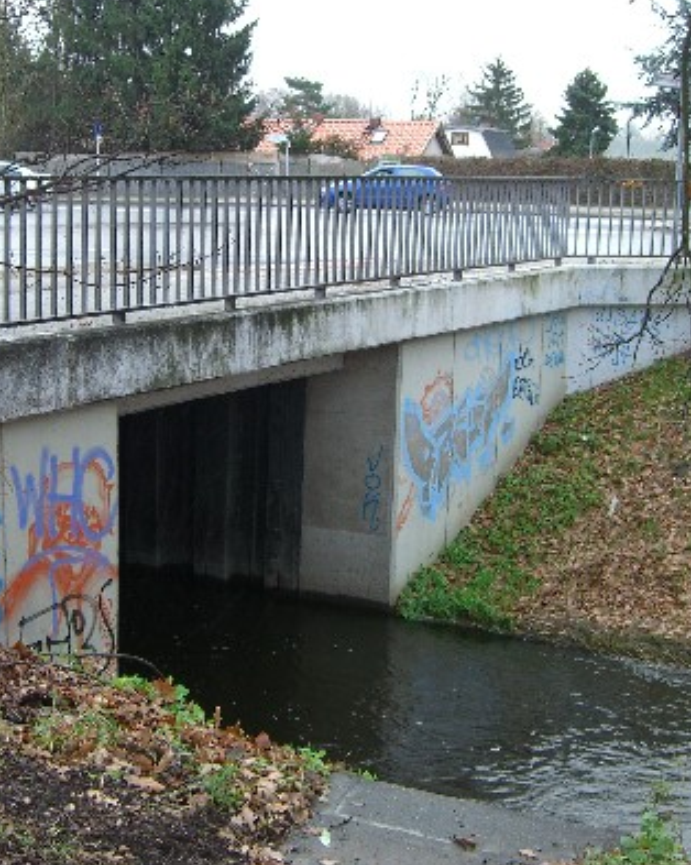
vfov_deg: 34.2
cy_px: 410
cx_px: 232
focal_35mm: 55
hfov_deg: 27.4
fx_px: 1407
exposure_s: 1/60
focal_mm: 7.9
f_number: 2.8
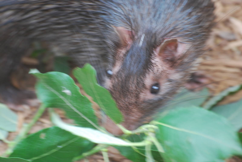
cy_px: 81
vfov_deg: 3.4
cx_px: 121
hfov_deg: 5.1
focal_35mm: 405
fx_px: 2726
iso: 400
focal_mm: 270
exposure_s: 1/30
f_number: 5.6
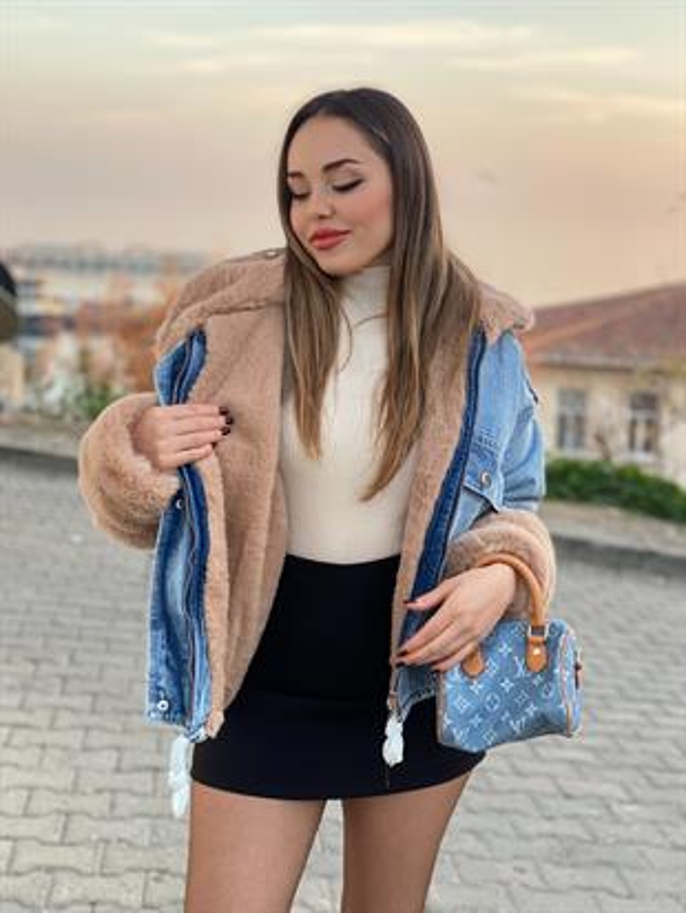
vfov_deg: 36.8
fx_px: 1373
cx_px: 343
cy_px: 456
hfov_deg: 28.0
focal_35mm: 52
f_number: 2
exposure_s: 1/122
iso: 50
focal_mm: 6
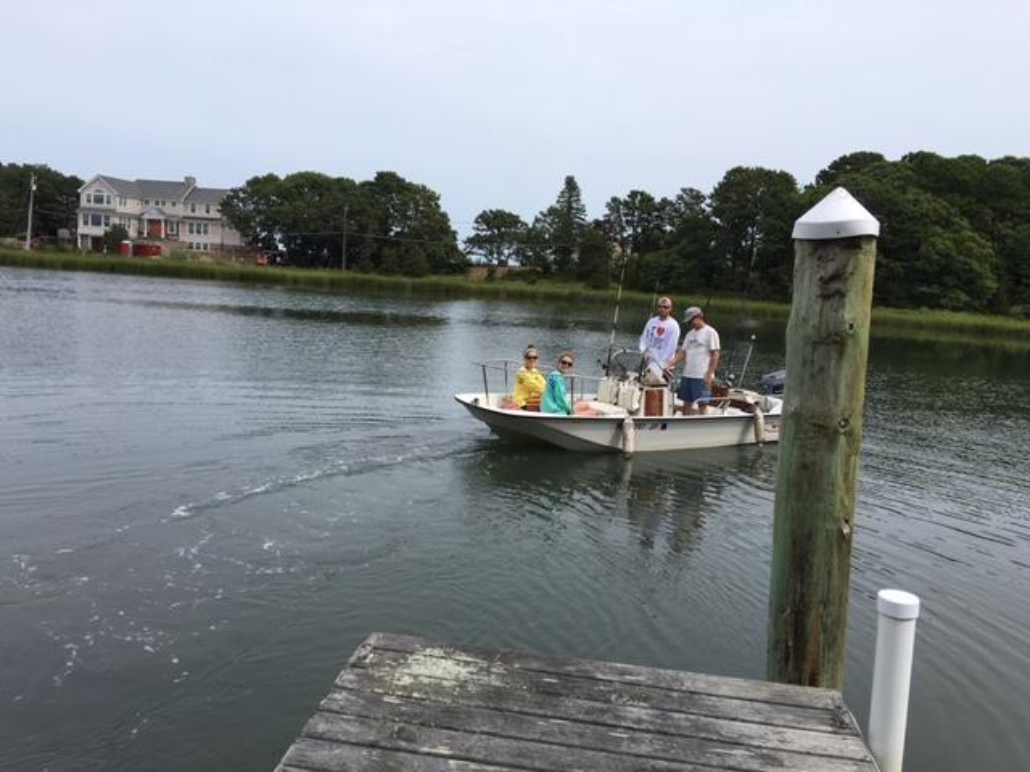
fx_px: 863
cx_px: 515
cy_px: 386
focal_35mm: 29
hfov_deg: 61.7
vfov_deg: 48.2
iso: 25
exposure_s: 1/2079
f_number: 2.2
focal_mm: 4.15
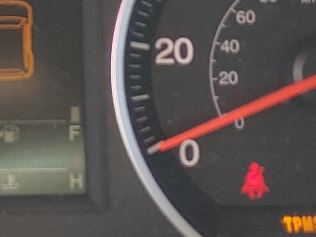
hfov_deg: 15.3
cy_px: -5
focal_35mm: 125
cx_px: -40
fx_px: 1142
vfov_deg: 11.7
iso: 50
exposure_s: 1/172
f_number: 1.5
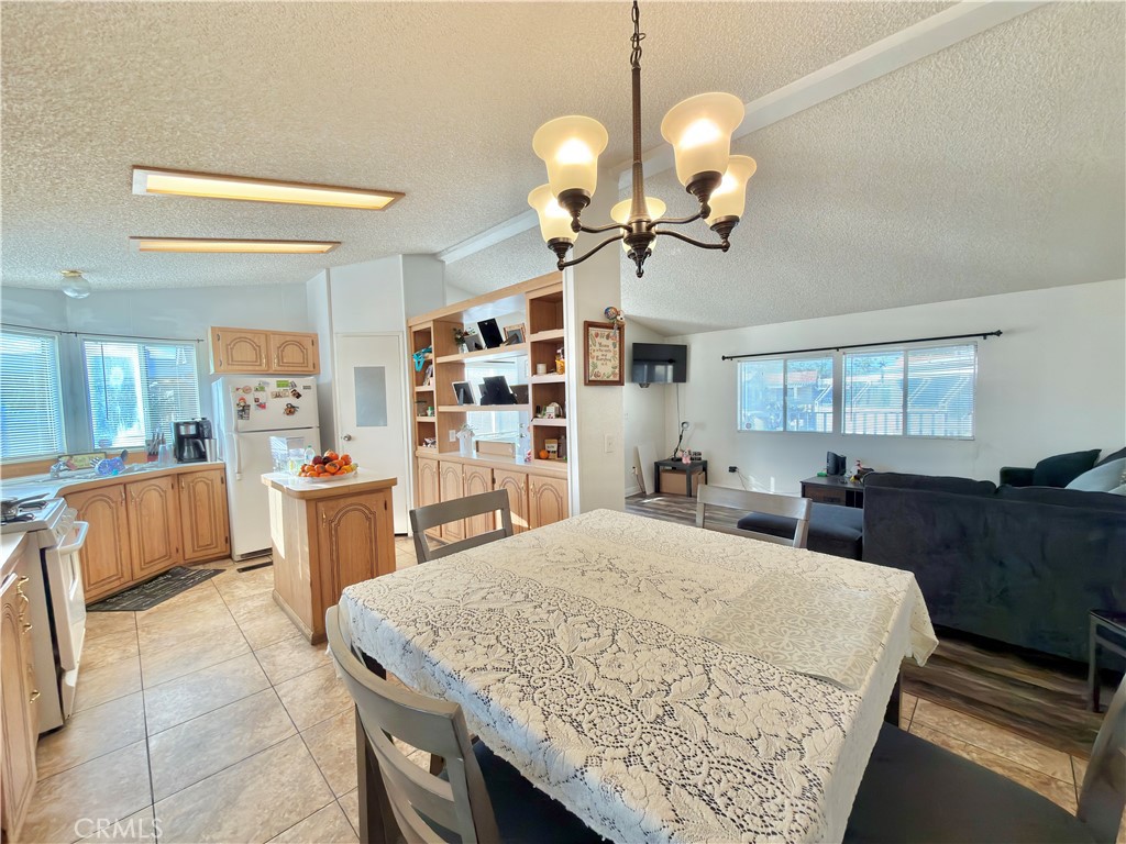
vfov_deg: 85.7
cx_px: 563
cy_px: 422
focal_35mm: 14
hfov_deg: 102.1
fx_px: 455
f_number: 2.2
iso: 64
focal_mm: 2.22
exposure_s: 1/120
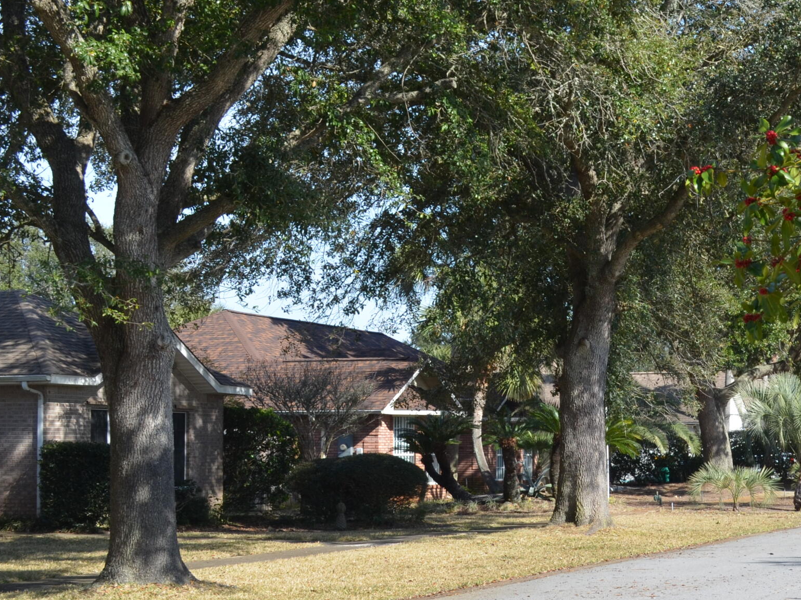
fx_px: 1689
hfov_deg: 25.8
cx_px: 718
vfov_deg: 20.1
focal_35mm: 73
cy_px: 403
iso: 180
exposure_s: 1/250
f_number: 8
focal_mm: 26
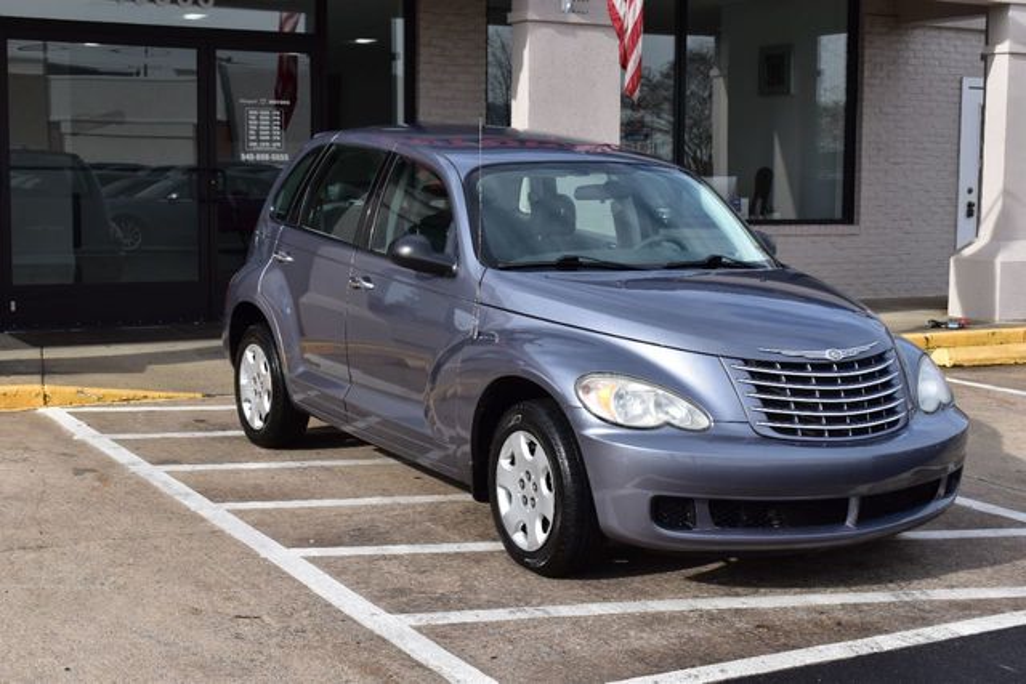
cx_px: 513
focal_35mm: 54
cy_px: 342
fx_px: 1539
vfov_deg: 25.1
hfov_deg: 36.9
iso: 400
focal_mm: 36
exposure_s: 1/400
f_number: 11
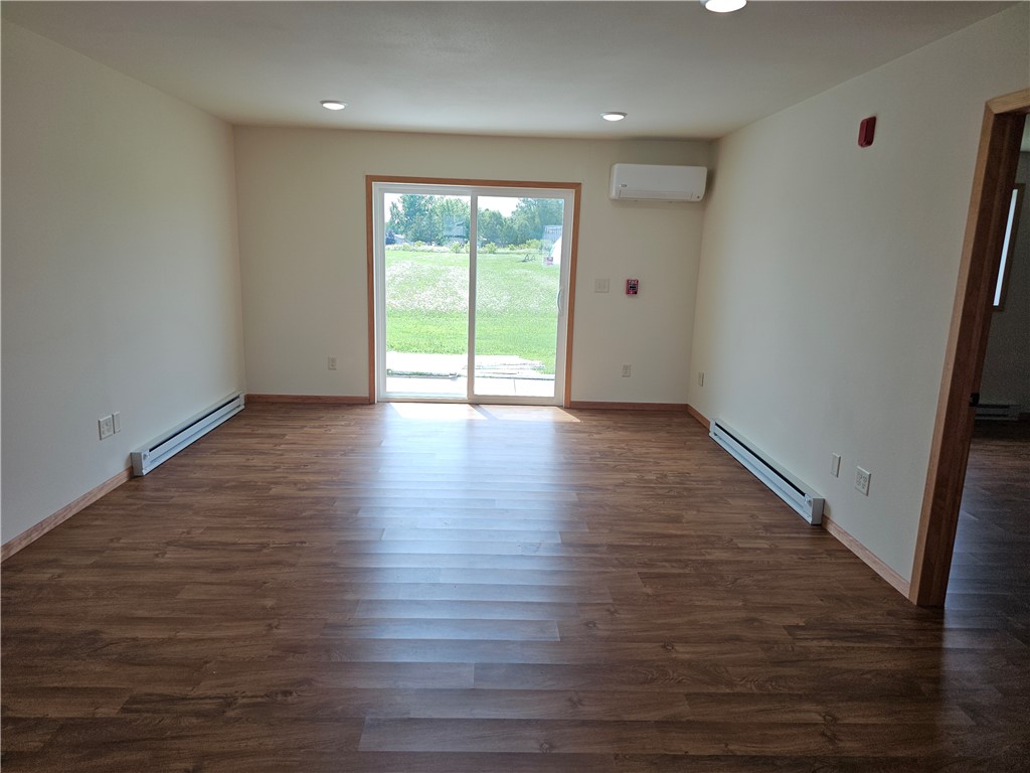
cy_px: 386
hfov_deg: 73.9
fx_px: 684
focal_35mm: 23
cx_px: 515
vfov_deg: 58.9
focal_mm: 6.3
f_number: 1.7
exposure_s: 1/120
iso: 16
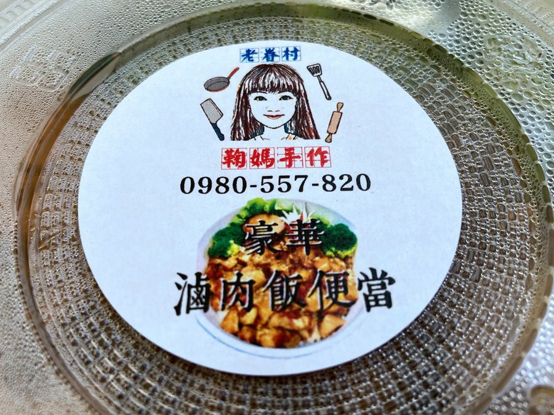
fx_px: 416
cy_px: 208
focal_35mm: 26
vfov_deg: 53.1
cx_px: 277
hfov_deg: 67.3
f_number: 1.8
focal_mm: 4.25
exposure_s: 1/121
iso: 64
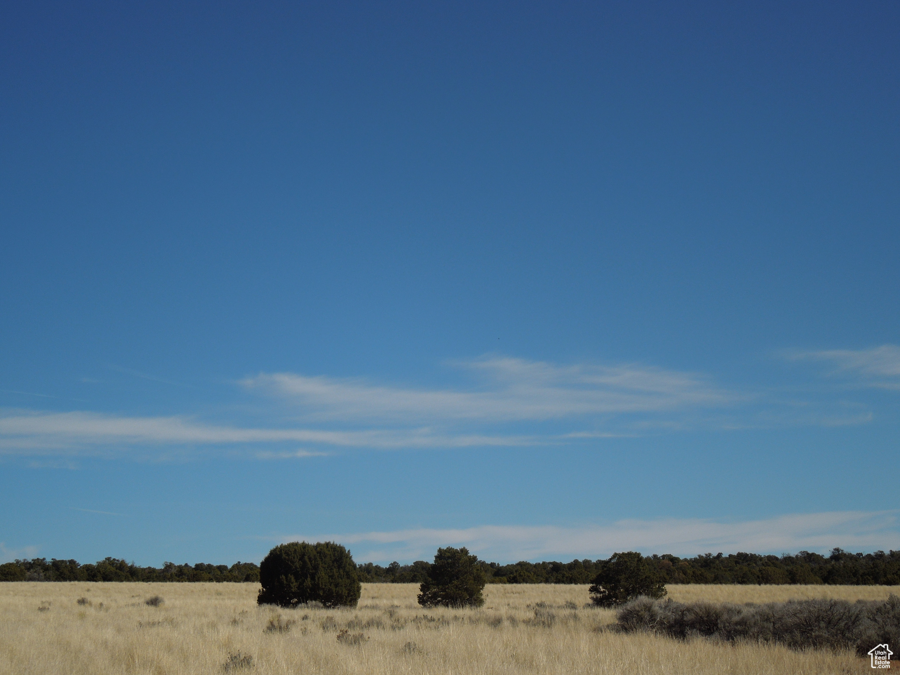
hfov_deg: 25.0
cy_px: 338
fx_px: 2028
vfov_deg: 18.9
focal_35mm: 78
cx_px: 450
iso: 100
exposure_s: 1/500
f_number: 9
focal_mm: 14.1
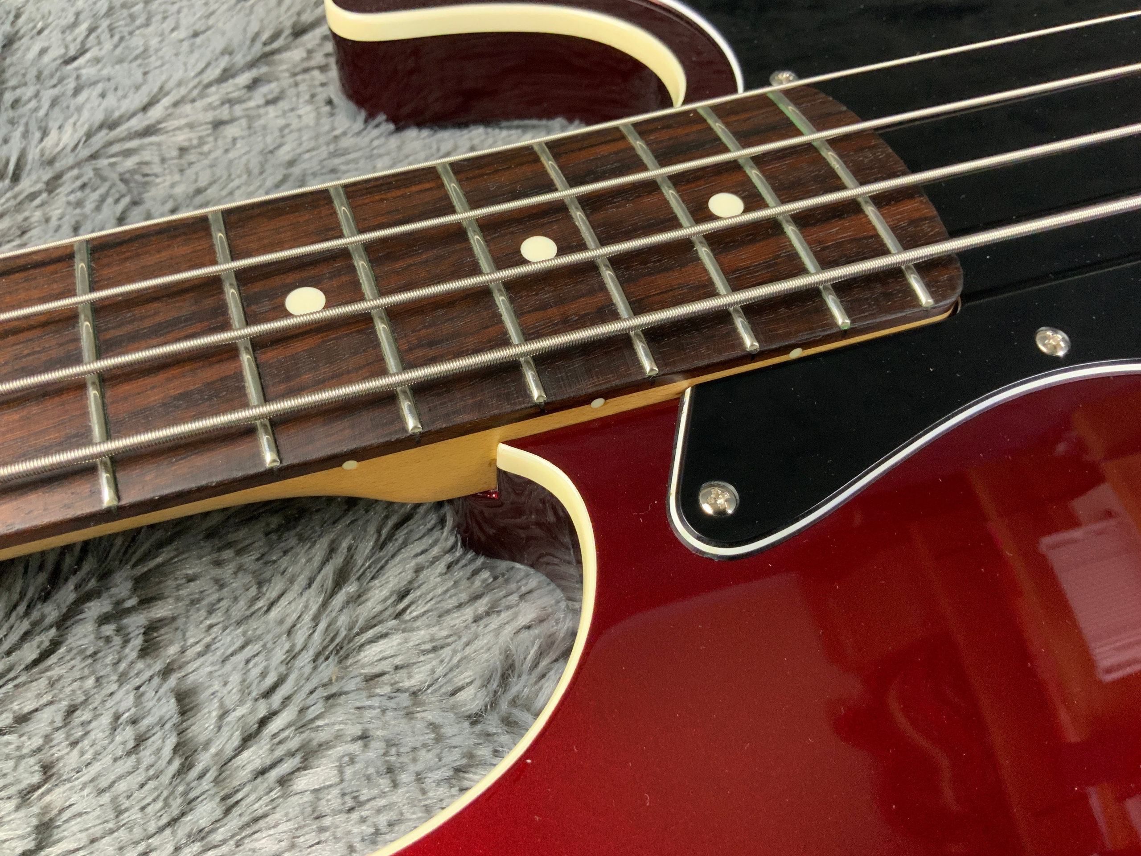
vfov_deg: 48.2
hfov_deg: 61.7
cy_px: 428
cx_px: 570
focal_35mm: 29
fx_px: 956
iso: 250
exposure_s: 1/60
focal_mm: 3
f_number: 1.8
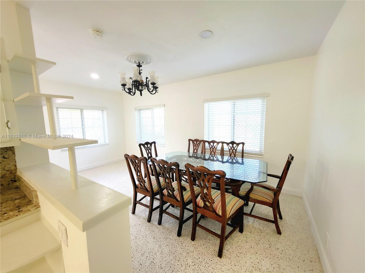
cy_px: 136
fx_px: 137
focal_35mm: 13
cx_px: 182
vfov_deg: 89.9
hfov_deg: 106.2
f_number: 2.2
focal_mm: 1.74
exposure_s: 1/60.2
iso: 80
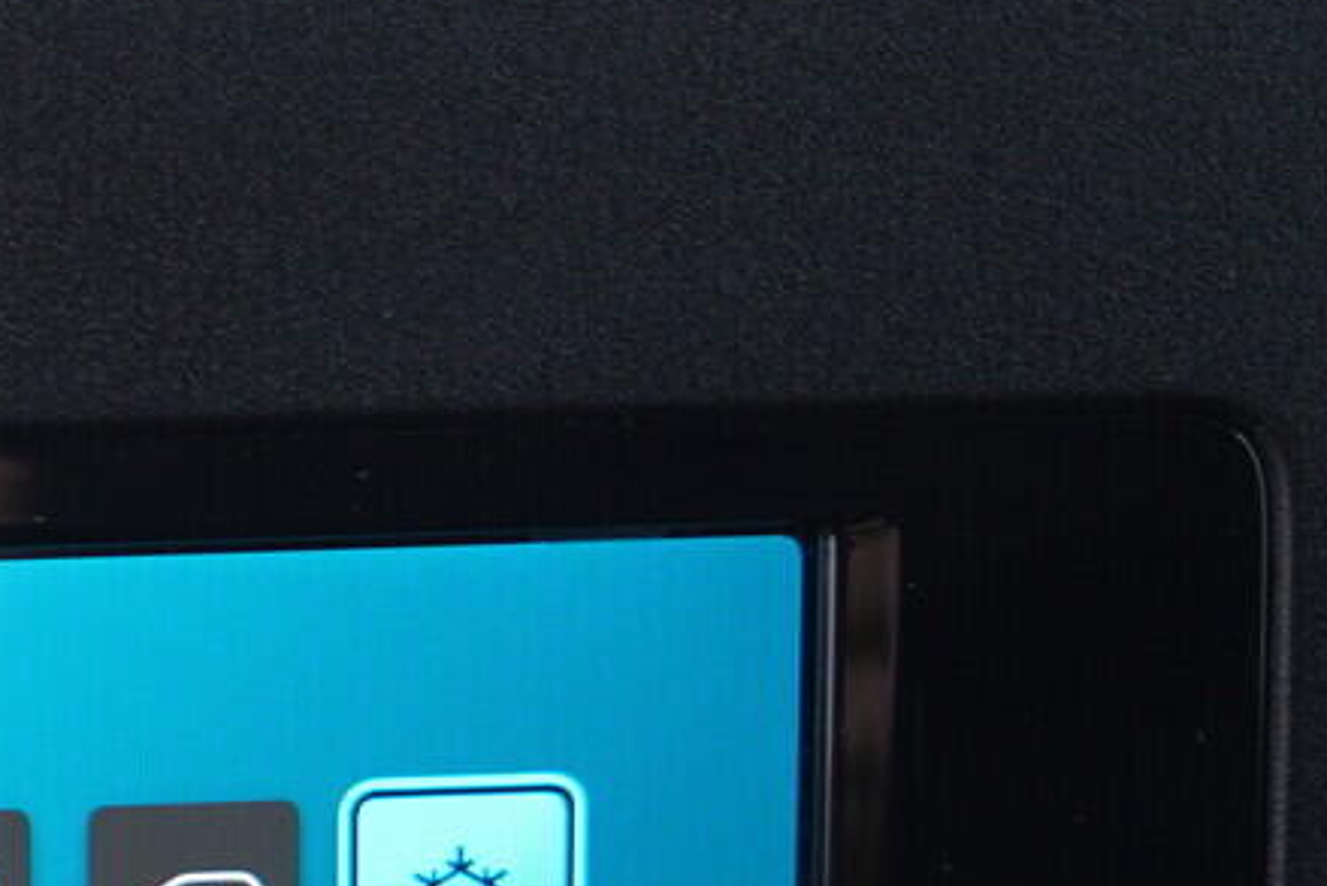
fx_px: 4351
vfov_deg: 11.3
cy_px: 1164
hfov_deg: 15.9
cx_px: -692
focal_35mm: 118
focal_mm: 24
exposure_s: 1/40
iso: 160
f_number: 2.8
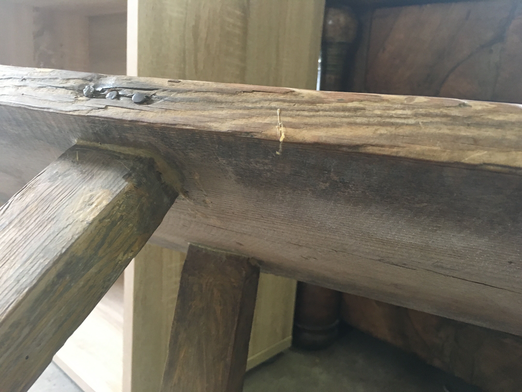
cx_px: 261
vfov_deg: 48.2
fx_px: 437
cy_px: 196
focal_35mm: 29
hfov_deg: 61.7
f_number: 2.2
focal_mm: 4.15
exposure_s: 1/33
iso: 200
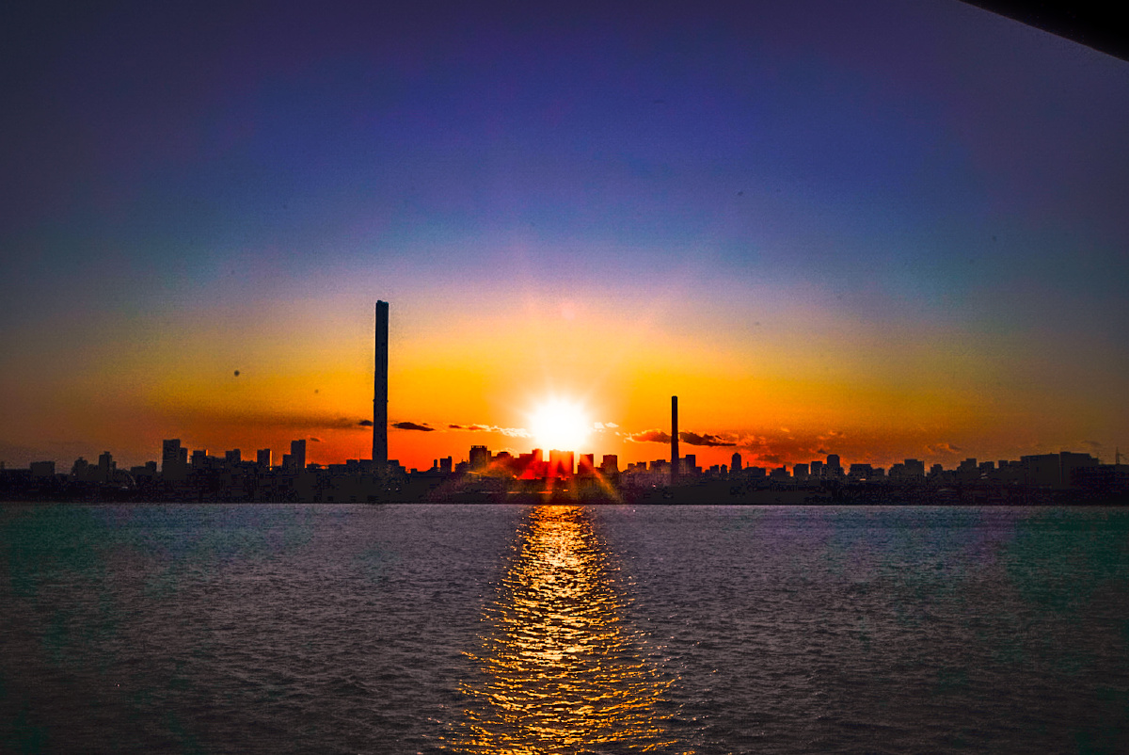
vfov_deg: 37.9
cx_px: 564
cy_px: 378
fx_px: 1098
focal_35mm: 35
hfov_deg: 54.4
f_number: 22
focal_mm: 35
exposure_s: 1/4000
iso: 1250
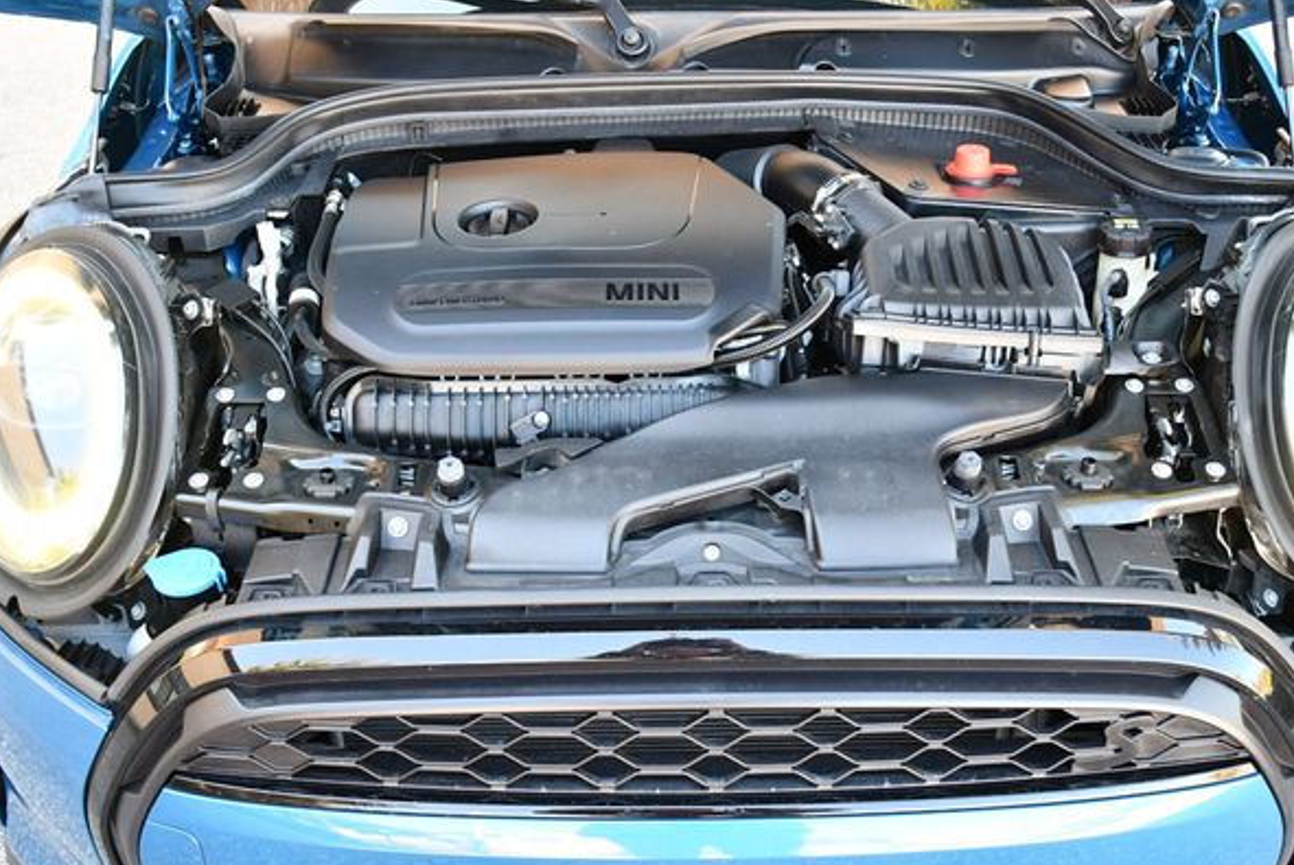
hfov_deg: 49.5
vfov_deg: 34.3
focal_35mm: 39
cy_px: 445
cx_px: 677
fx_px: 1403
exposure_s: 1/160
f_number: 3.5
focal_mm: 18
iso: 800
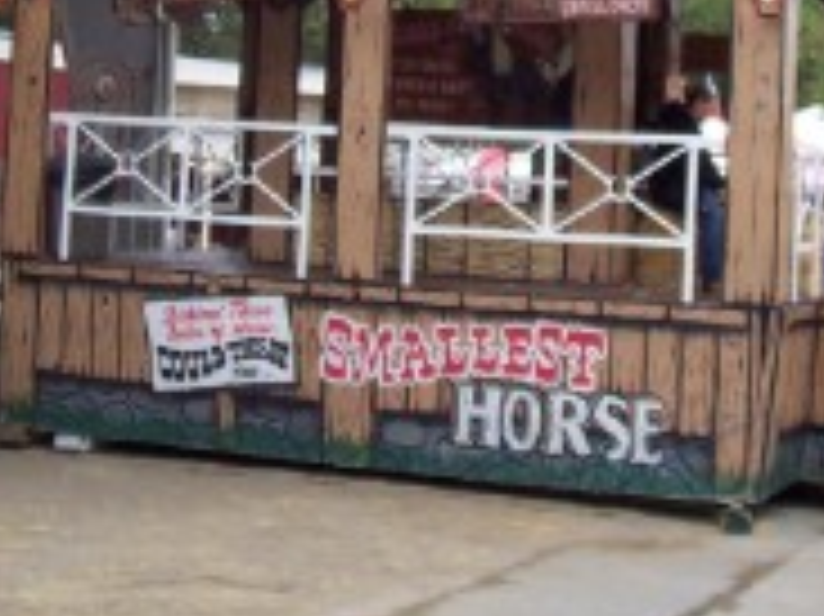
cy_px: 18
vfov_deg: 17.8
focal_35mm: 81
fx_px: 1927
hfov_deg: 24.0
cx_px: 536
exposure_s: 1/250
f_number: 2.8
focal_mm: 5.6
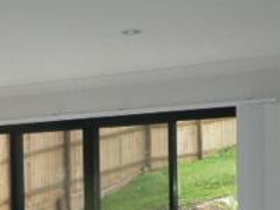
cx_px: -45
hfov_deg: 20.7
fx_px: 720
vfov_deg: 16.2
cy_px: 220
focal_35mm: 89
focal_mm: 4.6
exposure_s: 1/200
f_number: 3.3
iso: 100
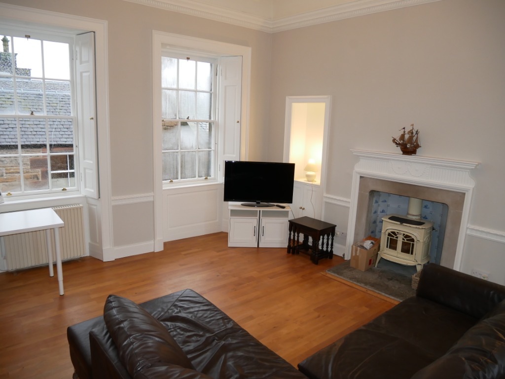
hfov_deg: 71.6
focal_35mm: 24
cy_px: 190
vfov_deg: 56.8
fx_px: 350
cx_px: 252
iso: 640
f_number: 3.5
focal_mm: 12
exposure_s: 1/100
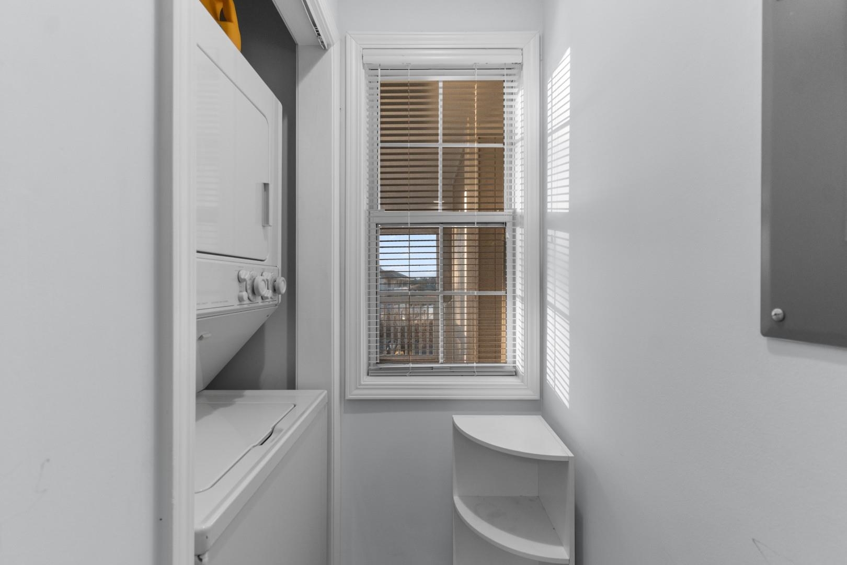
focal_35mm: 15
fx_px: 353
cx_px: 424
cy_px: 282
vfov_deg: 77.3
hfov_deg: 100.4
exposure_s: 1/13
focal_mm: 10
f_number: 4.5
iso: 100
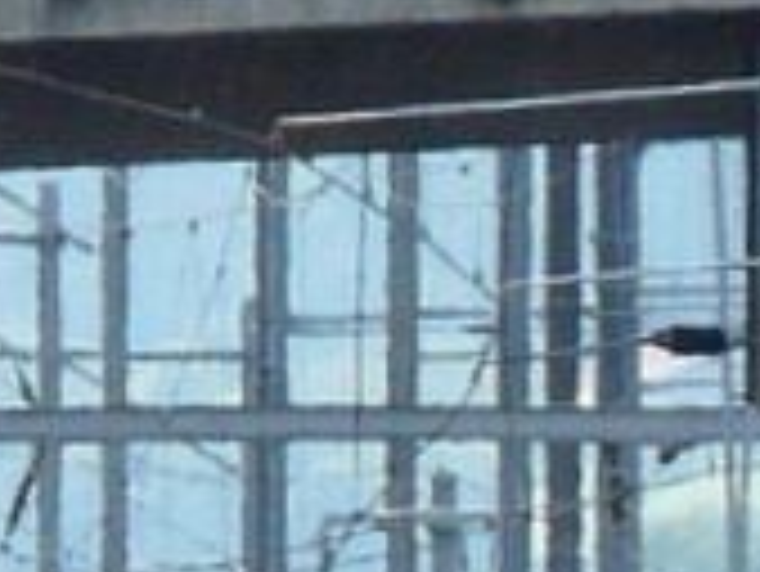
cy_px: 1002
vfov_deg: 1.0
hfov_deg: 1.3
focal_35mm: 1523
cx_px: 1529
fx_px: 33461
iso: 100
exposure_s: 1/250
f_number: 5
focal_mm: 42.2
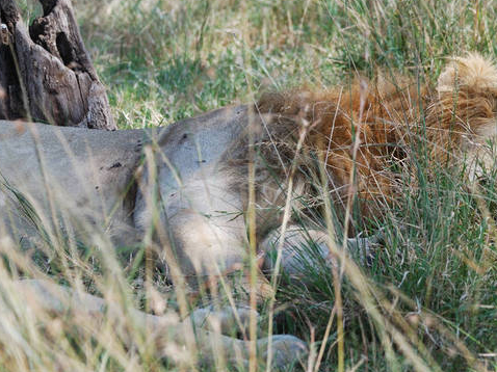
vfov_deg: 3.5
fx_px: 6070
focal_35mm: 423
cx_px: 324
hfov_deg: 4.7
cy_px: 186
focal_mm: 200
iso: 100
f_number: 5.6
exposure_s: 1/200
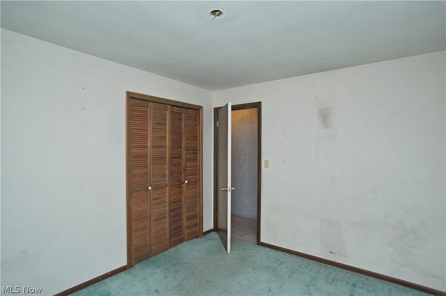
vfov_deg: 67.3
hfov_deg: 90.1
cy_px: 148
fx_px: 223
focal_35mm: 18
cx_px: 223
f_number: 4.5
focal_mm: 12
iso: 800
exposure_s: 1/160
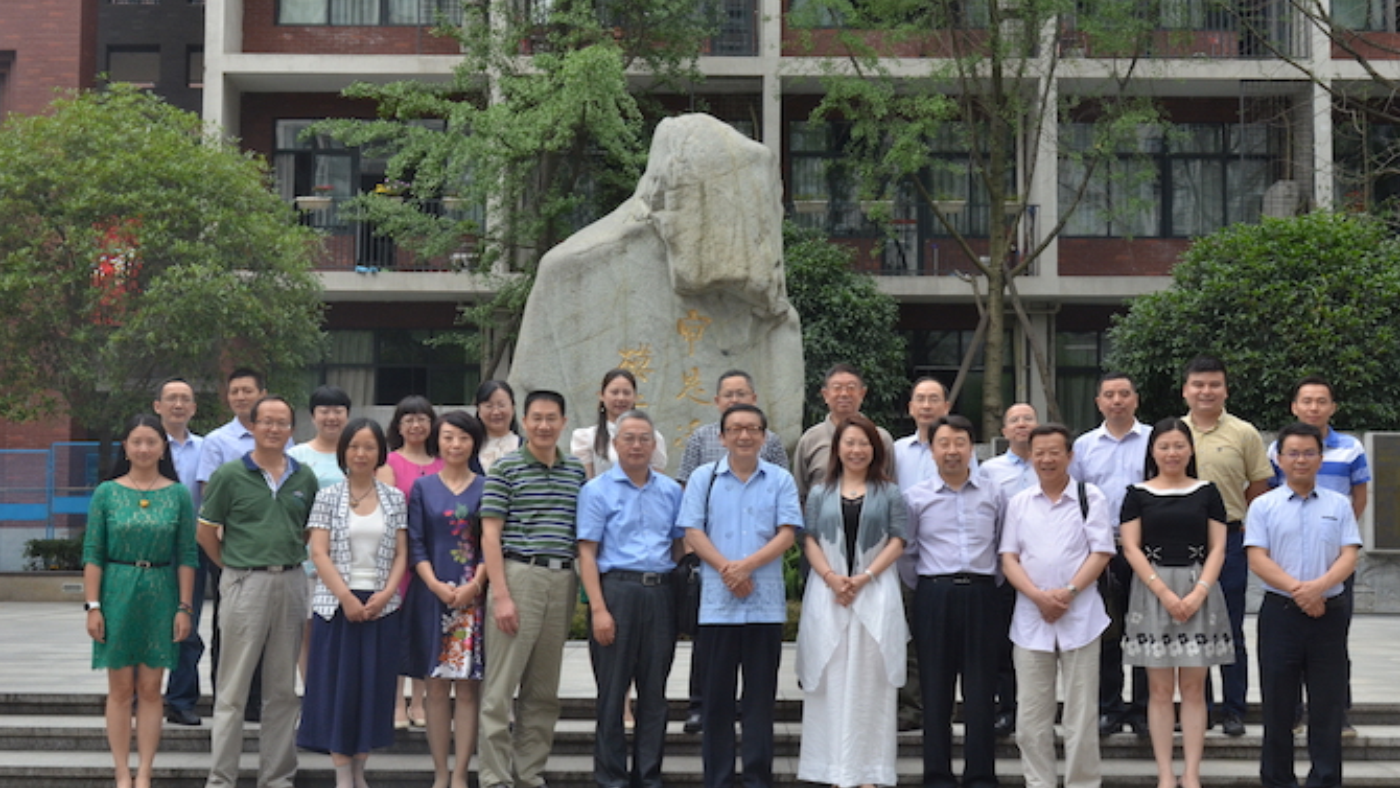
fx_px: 1765
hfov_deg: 43.3
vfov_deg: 25.1
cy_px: 431
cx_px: 715
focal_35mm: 48
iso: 640
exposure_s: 1/160
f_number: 13
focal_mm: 29
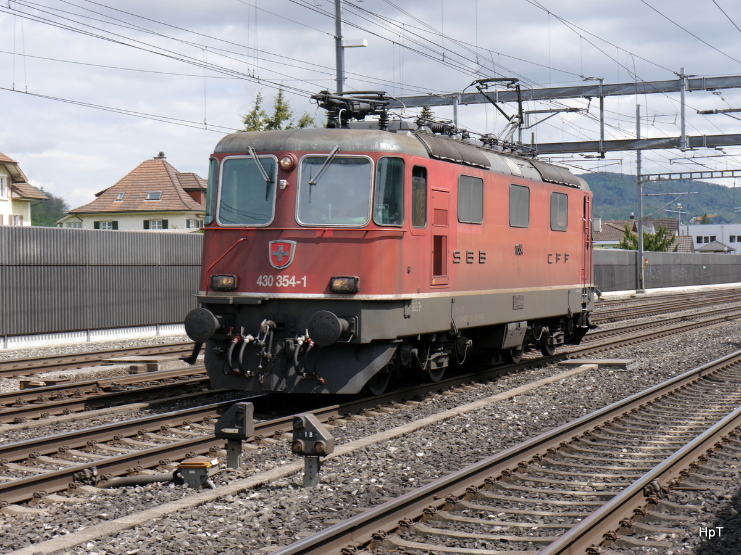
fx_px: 1670
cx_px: 370
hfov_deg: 25.0
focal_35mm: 78
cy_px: 278
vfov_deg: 18.9
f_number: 8
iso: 160
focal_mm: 39
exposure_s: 1/250
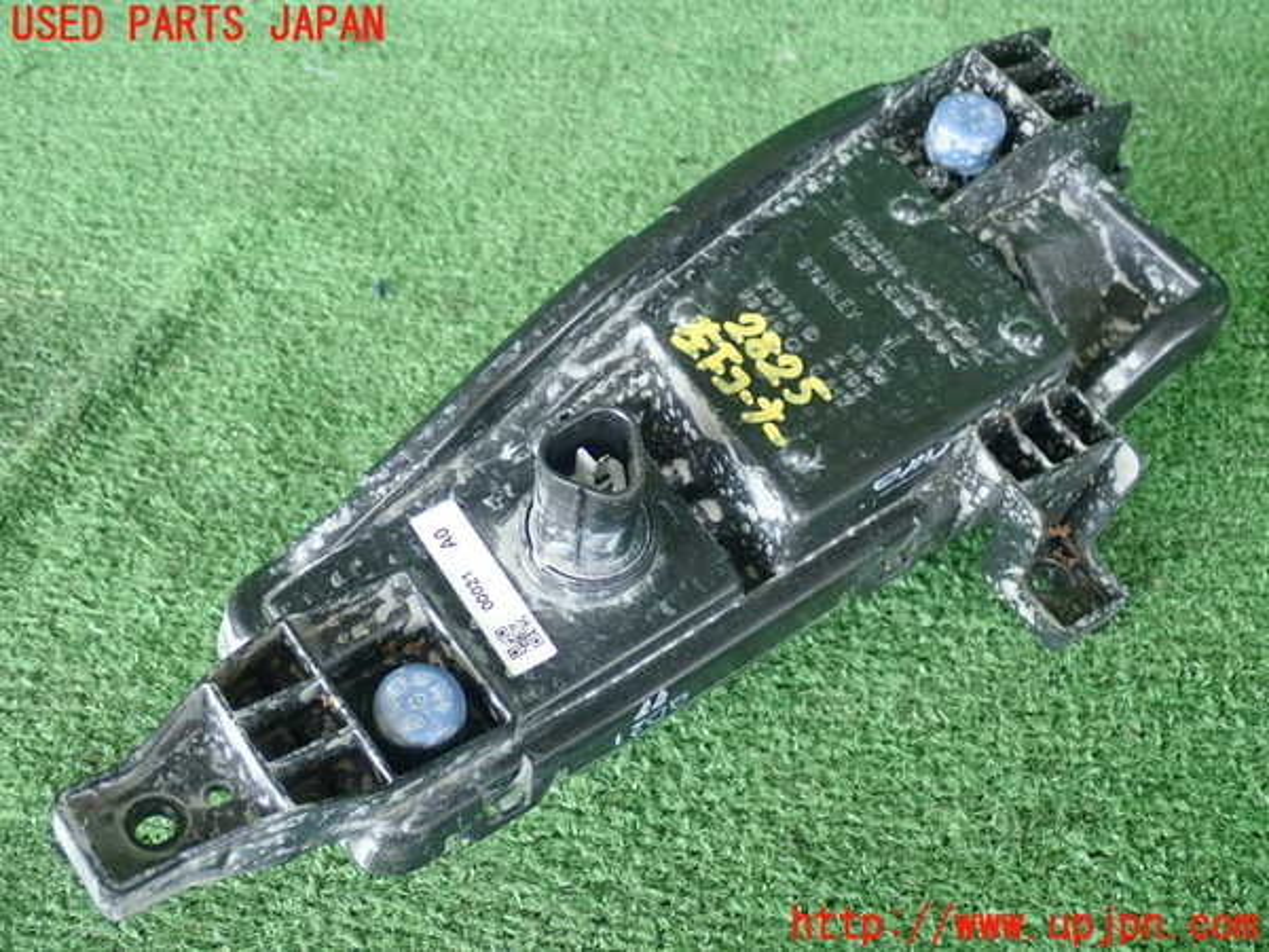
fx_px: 1576
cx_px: 634
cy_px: 476
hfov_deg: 43.9
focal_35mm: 43
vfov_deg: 33.6
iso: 800
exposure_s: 1/125
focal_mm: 7.86
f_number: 2.9
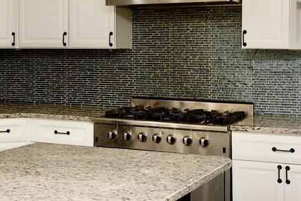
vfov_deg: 19.2
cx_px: 61
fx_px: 585
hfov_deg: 28.2
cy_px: 23
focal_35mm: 70
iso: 320
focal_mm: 10
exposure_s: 1/125
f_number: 7.1
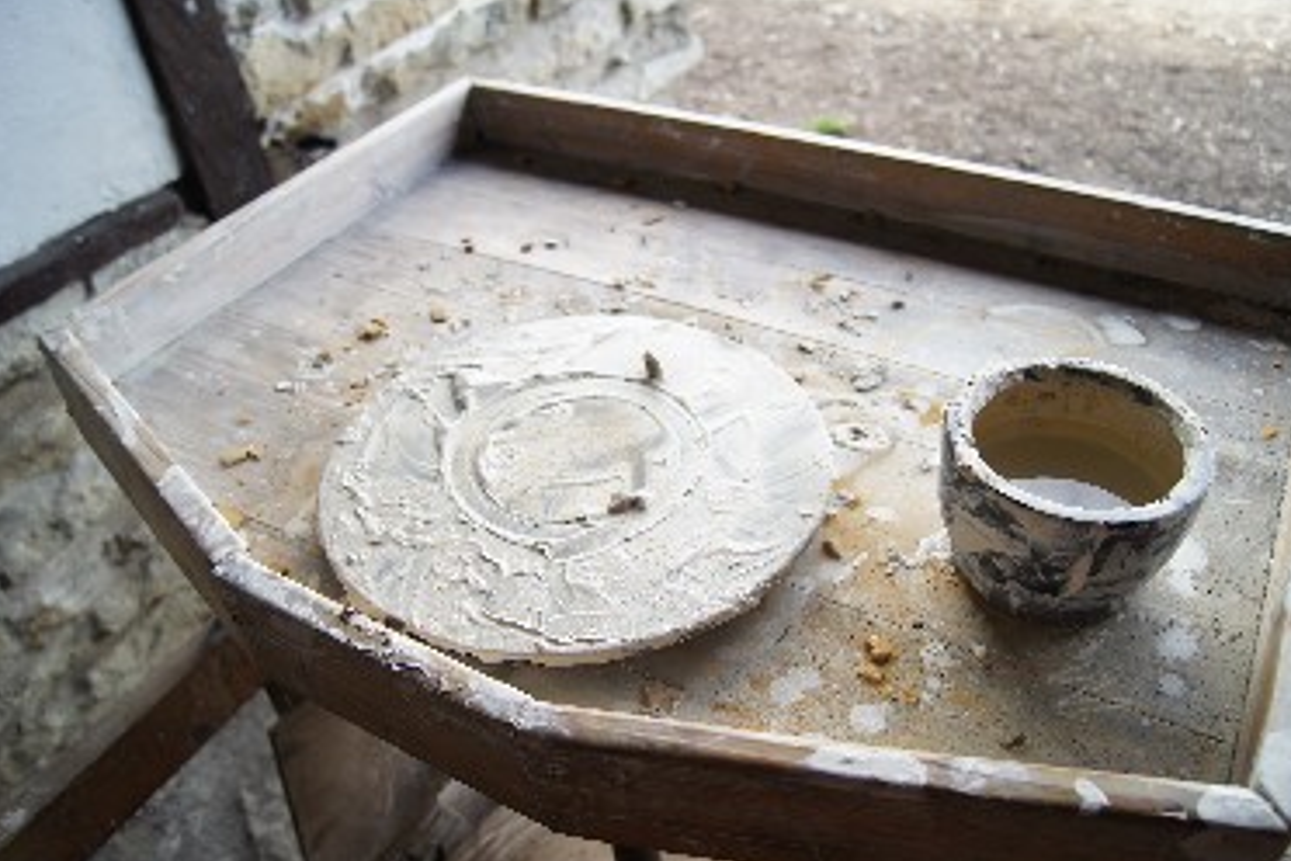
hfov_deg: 63.6
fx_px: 1040
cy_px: 444
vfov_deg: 45.0
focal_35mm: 29
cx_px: 680
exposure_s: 1/60
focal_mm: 18
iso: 100
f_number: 3.5
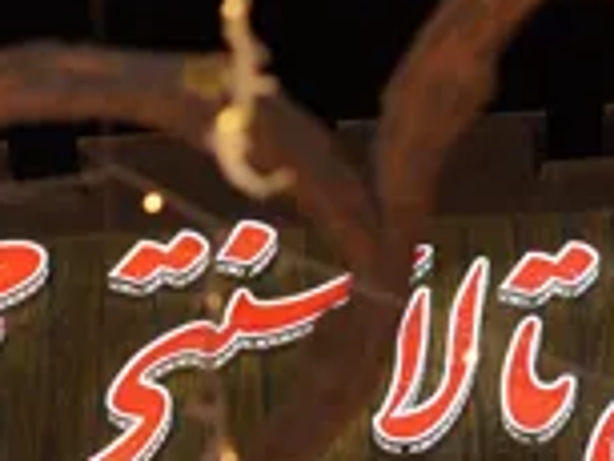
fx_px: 3355
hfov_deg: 10.4
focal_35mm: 189
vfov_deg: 7.9
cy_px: 395
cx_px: 120
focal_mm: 50
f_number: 2.2
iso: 100
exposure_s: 1/100
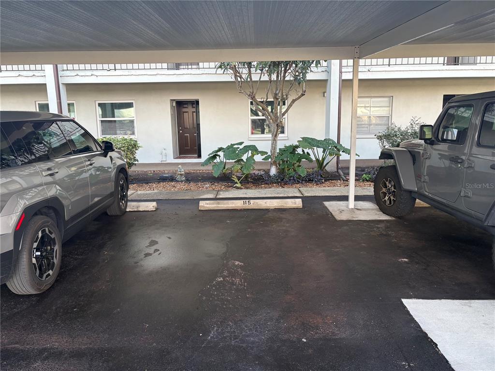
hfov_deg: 67.3
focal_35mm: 26
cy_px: 186
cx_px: 248
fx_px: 372
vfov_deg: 53.1
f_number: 1.6
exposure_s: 1/177
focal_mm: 5.96
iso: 50
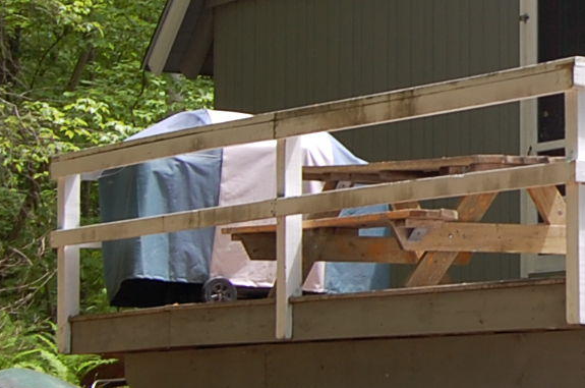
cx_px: 864
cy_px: 29
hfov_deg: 12.8
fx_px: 2481
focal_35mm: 153
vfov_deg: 8.9
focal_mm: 26
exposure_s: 1/160
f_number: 6.3
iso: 200
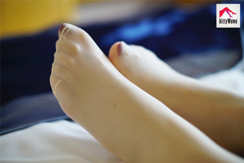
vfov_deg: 27.0
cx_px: 122
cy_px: 82
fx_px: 339
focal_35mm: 50
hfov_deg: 39.6
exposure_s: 1/60
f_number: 2
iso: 200
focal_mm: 50
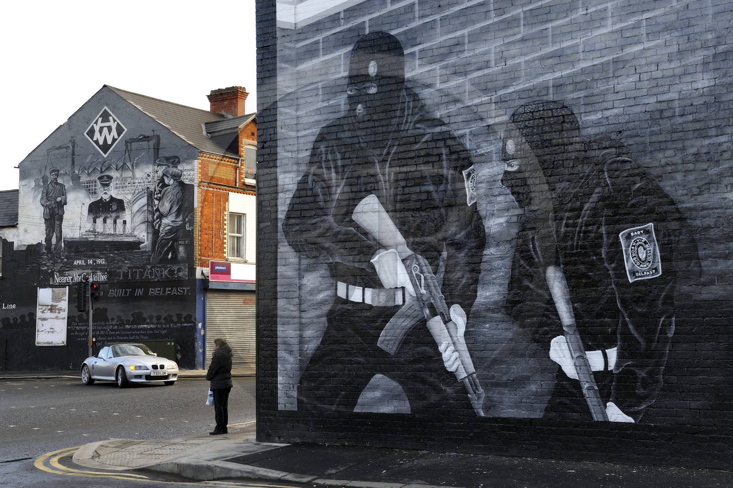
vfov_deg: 28.1
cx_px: 366
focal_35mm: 48
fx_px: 977
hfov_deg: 41.1
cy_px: 244
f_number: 9
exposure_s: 1/160
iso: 800
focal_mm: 48
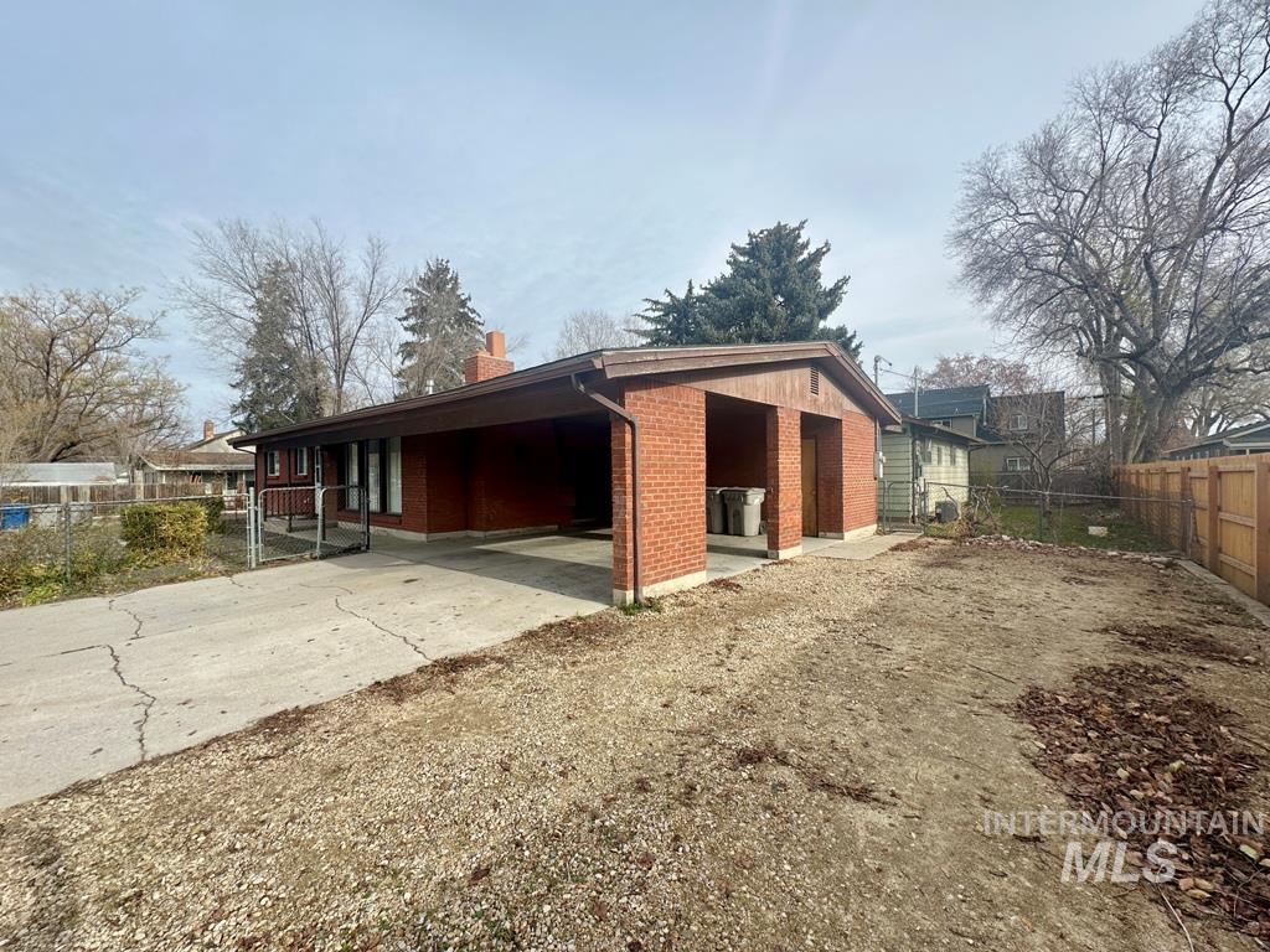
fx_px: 514
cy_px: 476
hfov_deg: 102.1
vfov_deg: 85.7
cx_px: 635
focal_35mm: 14
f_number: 2.2
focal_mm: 2.22
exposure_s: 1/861
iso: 40
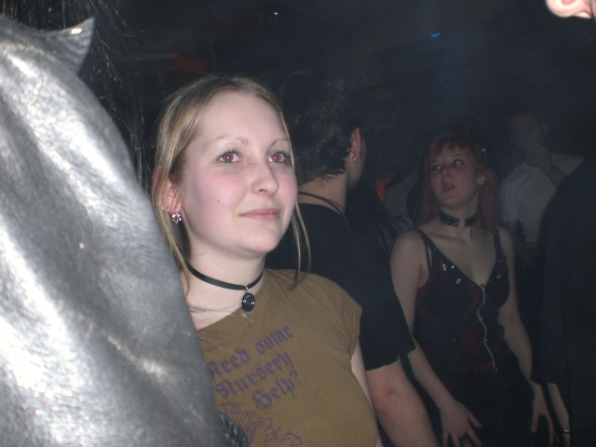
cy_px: 224
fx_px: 654
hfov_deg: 49.0
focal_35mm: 38
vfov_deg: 37.7
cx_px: 298
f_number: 3.1
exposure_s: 1/60
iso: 200
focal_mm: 6.3
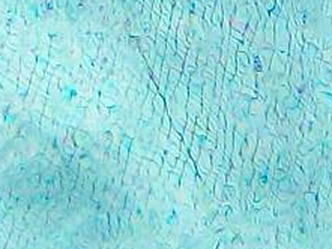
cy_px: 116
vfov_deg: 5.7
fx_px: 2505
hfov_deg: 7.3
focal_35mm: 261
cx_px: 629
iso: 80
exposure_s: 1/500
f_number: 4.8
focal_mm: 6
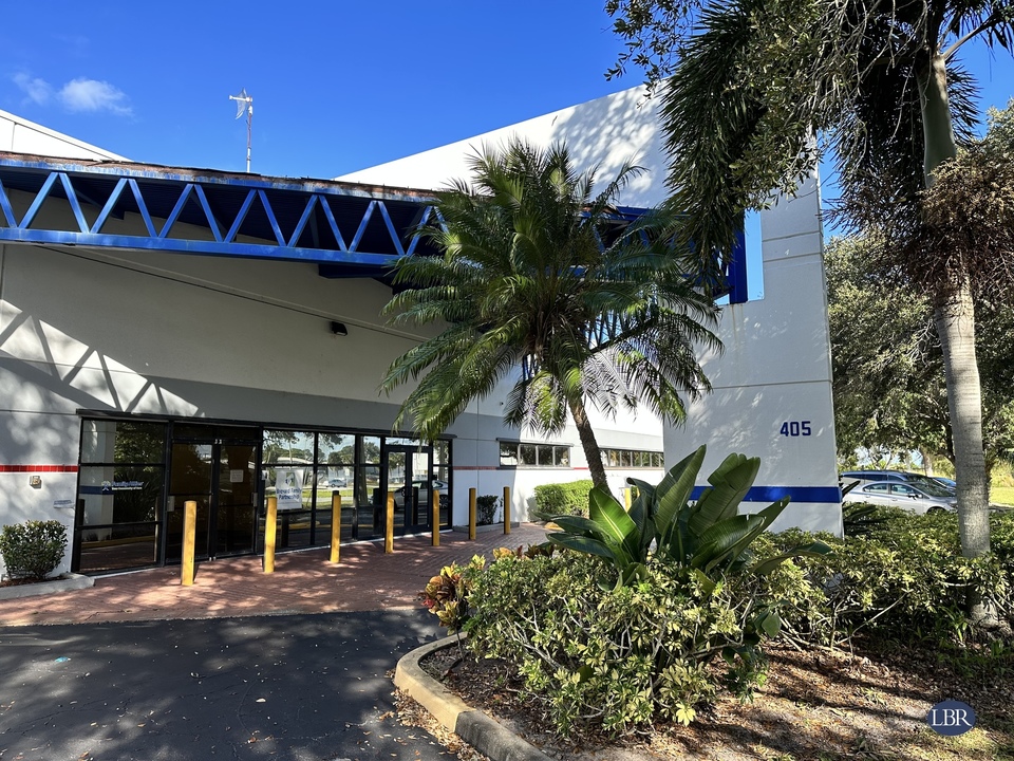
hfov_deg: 71.6
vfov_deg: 56.8
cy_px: 380
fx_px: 703
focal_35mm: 24
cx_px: 507
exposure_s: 1/1144
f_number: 1.78
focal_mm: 6.86
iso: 80
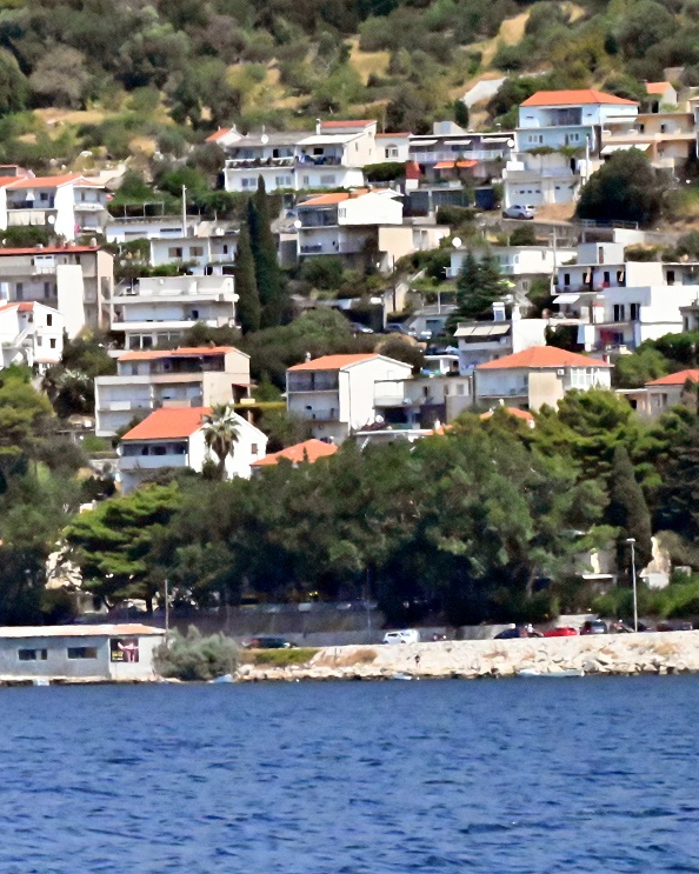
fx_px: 13737
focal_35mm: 531
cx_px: -64
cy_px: 382
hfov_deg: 2.9
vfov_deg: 3.6
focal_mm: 280
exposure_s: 1/8000
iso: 36000
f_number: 29
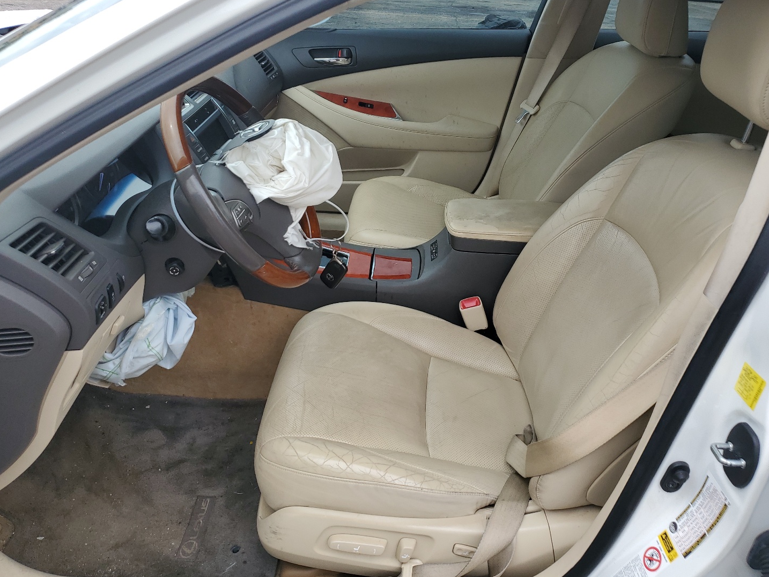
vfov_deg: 48.2
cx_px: 409
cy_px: 269
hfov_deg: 61.6
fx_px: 644
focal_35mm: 29
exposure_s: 1/833
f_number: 1.5
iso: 50
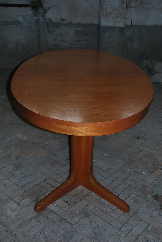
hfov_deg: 34.3
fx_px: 262
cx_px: 81
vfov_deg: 49.5
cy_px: 121
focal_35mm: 39
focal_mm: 26
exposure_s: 1/60
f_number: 4.5
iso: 200
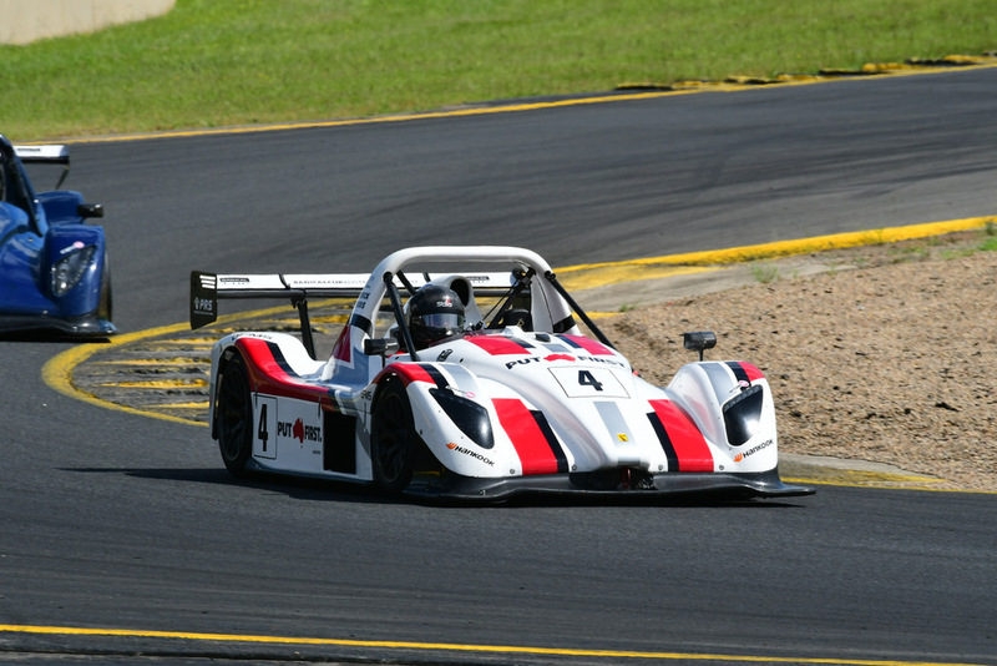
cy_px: 333
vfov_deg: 2.4
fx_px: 16206
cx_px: 498
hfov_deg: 3.5
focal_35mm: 585
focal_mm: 390
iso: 320
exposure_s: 1/640
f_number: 11
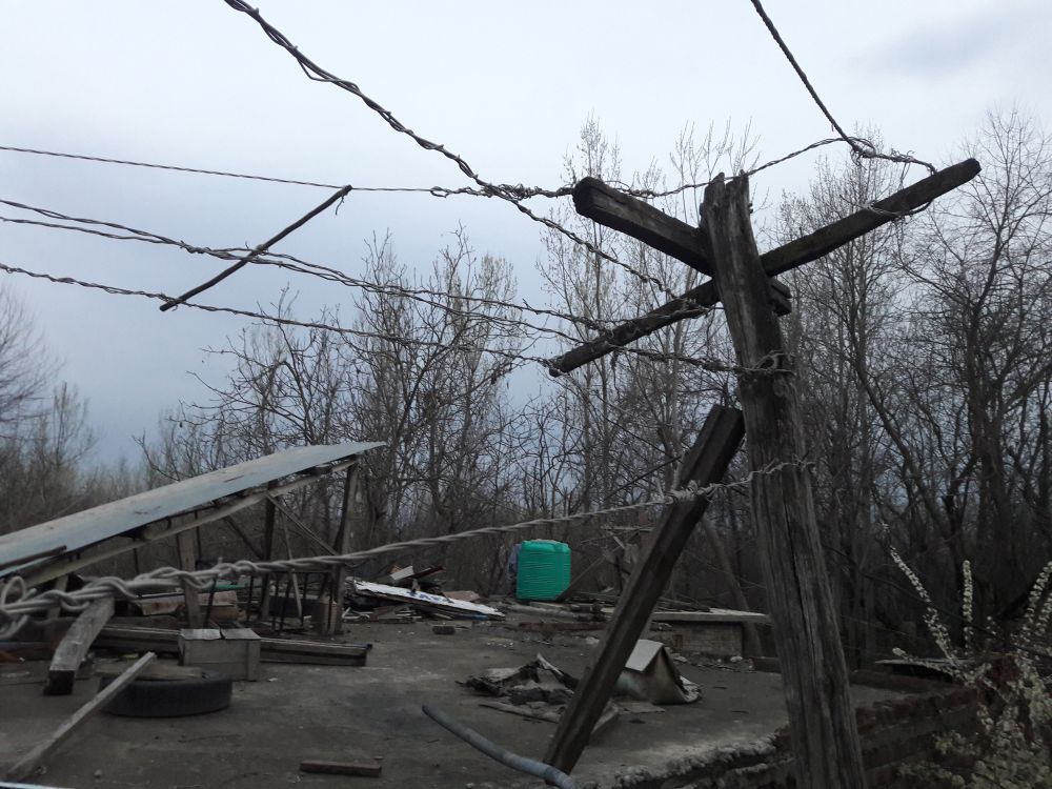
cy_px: 394
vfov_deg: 49.7
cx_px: 526
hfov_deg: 63.4
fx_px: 851
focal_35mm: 28
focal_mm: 3.7
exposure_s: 1/25
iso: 200
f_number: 1.9
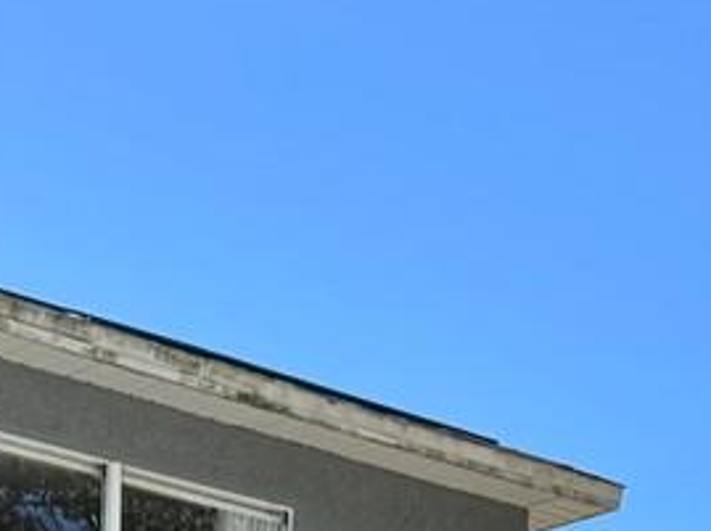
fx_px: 2933
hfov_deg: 13.8
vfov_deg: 9.1
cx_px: 426
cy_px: 1337
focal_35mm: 143
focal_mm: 6.76
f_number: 1.78
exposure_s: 1/2041
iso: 80
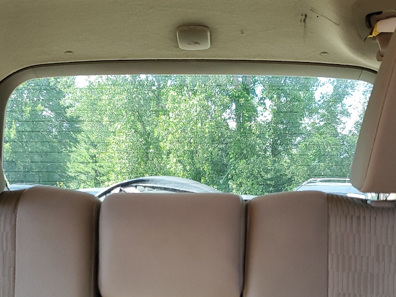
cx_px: 182
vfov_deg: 24.9
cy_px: 267
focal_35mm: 57
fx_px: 652
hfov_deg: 33.8
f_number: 1.5
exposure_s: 1/120
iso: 58
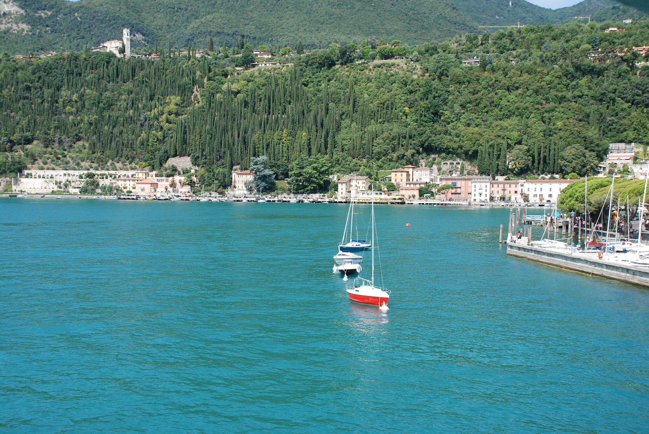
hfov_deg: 46.3
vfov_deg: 32.0
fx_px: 758
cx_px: 324
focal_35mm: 42
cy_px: 217
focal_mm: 28
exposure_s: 1/200
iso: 100
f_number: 7.1
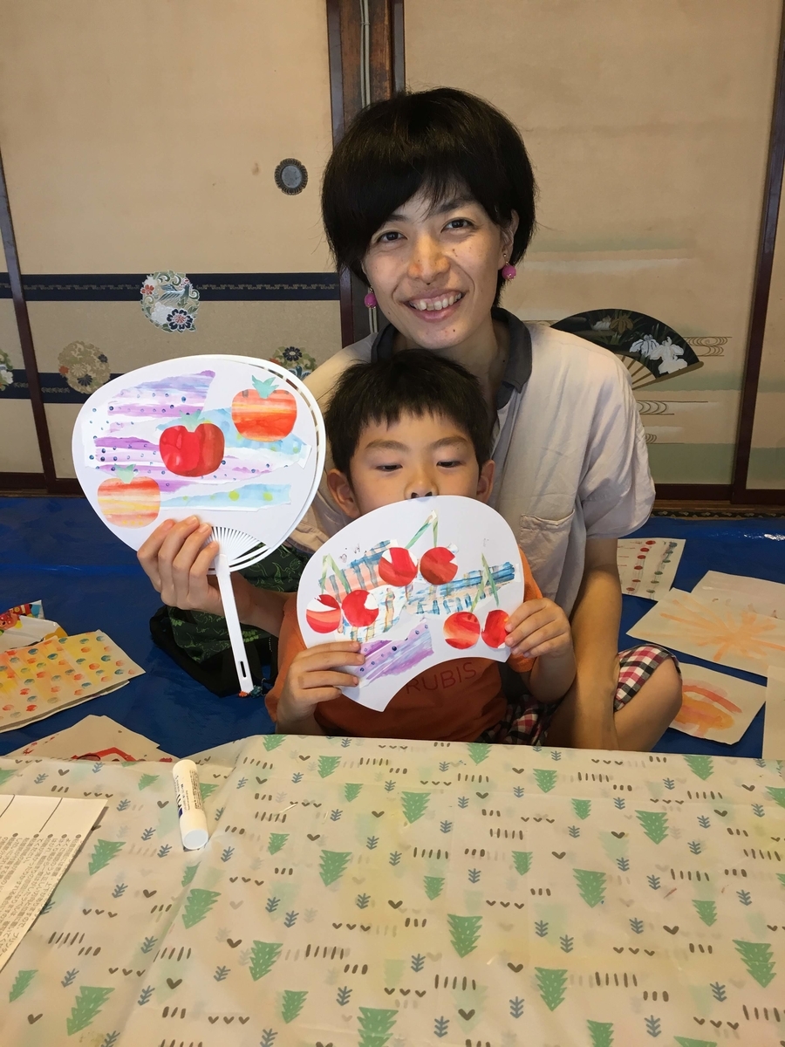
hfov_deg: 48.2
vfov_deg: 61.7
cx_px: 392
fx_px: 877
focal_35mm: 29
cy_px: 524
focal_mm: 4.15
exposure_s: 1/33
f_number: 2.2
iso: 64
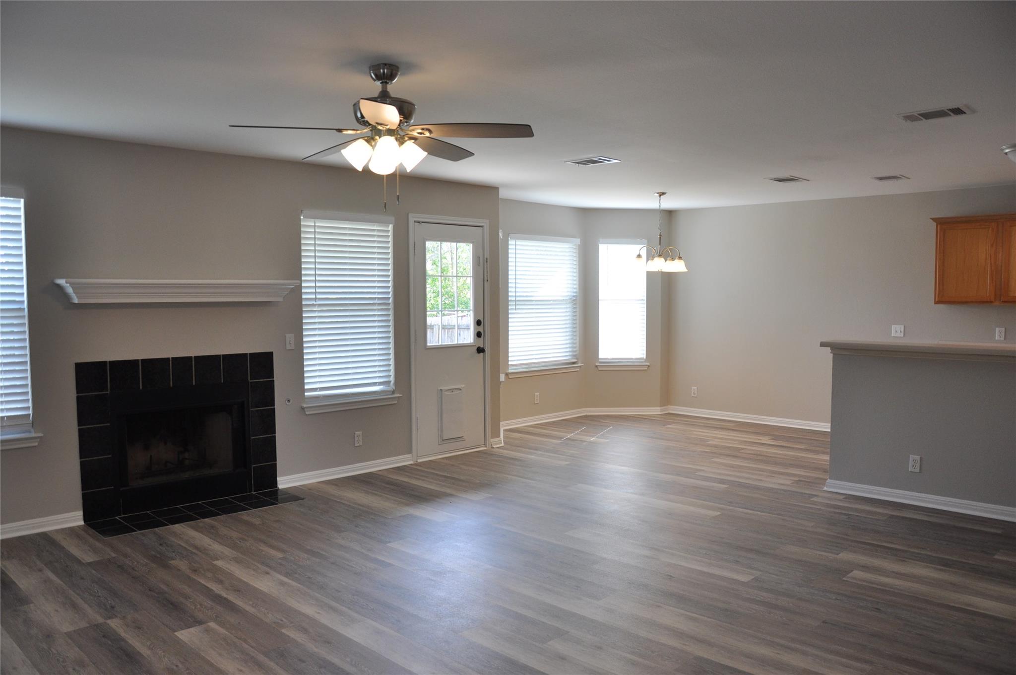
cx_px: 508
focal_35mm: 27
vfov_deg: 47.8
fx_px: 761
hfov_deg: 67.4
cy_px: 338
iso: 400
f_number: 5
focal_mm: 18
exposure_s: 1/100
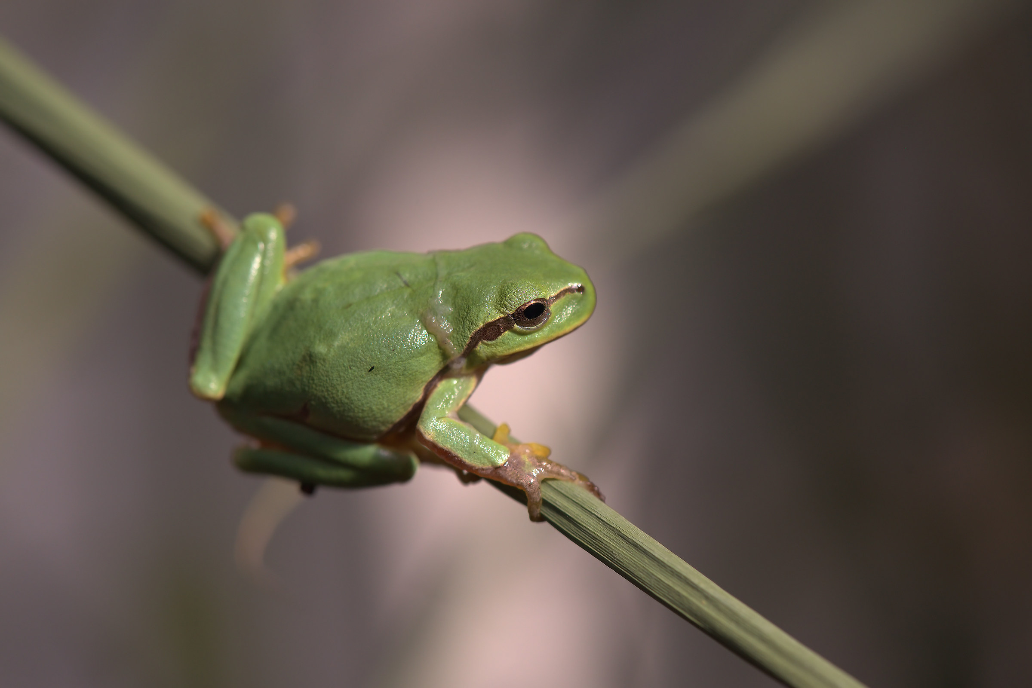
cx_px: 516
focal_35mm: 105
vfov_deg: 13.0
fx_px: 3010
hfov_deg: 19.5
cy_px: 344
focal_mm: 105
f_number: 8
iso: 800
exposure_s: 1/800
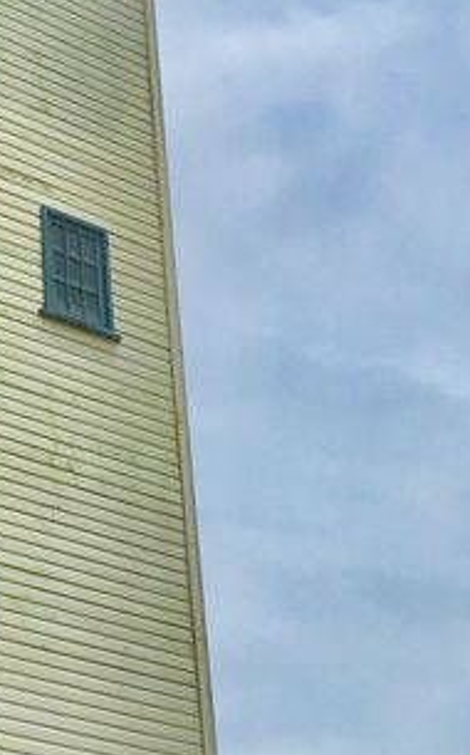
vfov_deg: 21.2
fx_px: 2013
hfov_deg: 13.0
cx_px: -84
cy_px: 459
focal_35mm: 98
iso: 25
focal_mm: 4.15
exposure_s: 1/4808
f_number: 2.2
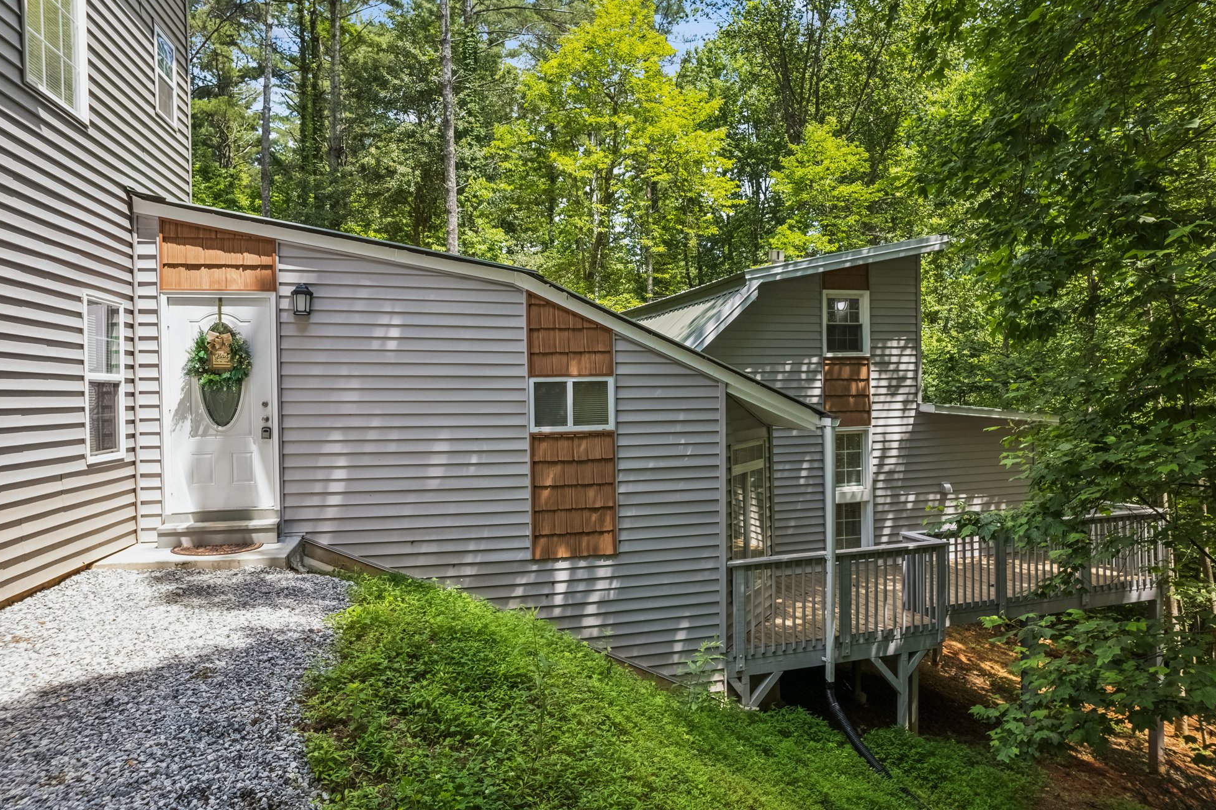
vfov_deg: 55.1
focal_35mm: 23
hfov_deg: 76.1
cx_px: 602
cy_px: 389
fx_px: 777
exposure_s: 1/500
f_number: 2.8
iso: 110
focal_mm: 8.38
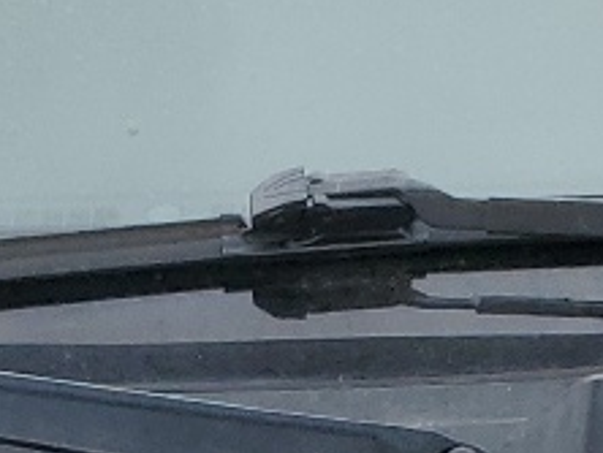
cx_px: 141
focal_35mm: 187
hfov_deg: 10.5
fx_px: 3261
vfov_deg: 6.9
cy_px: 1481
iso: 50
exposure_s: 1/714
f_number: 1.5
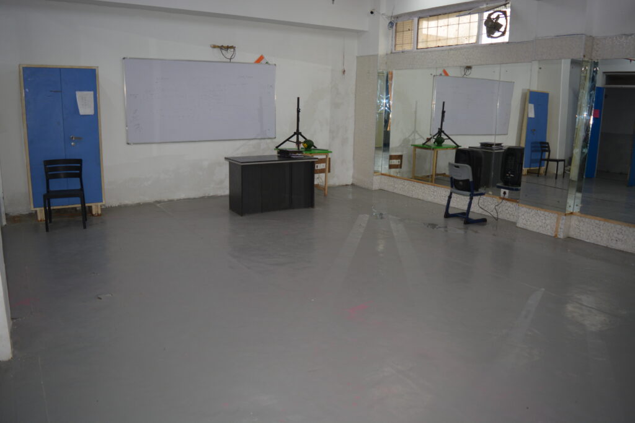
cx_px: 318
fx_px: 476
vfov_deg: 47.9
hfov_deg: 67.4
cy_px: 212
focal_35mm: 27
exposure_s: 1/60
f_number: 3.5
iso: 400
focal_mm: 18
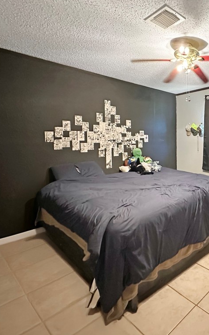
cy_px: 167
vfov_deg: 85.1
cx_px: 198
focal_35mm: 20
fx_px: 182
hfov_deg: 50.8
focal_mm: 2.22
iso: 1000
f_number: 2.2
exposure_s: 1/30
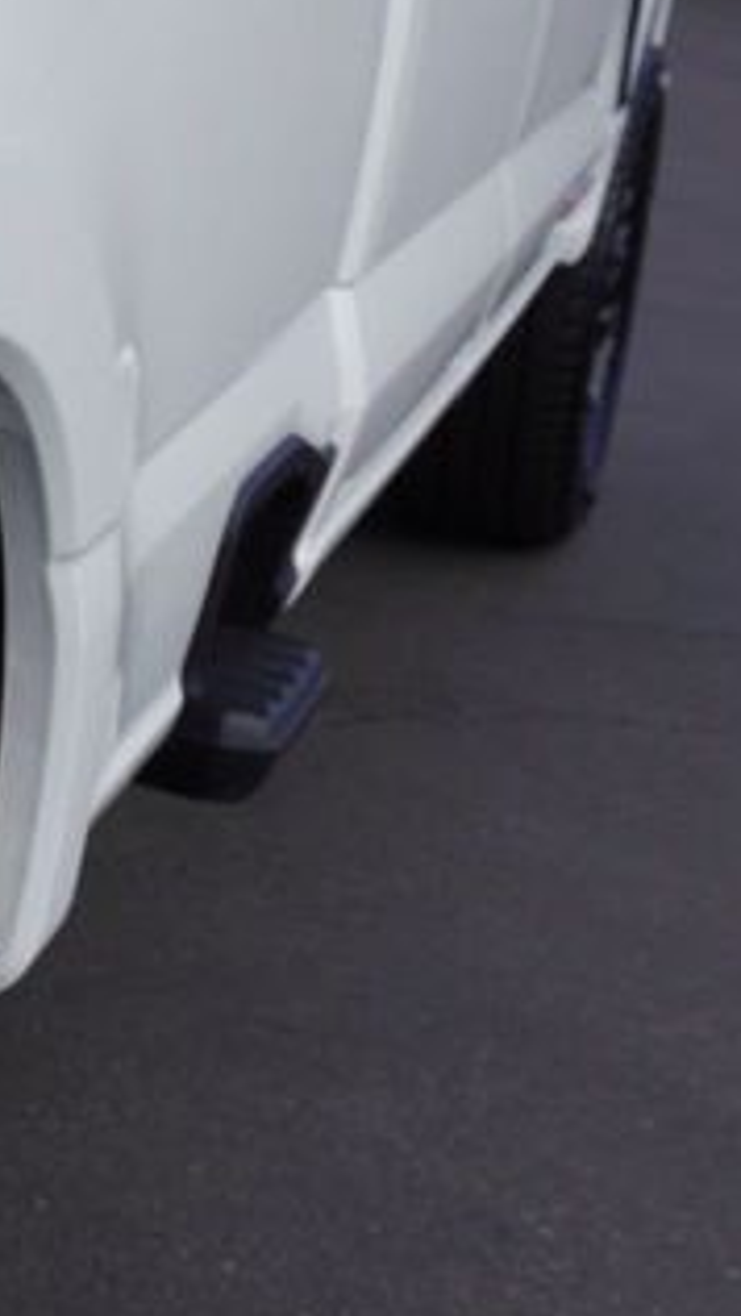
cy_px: 325
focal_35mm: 97
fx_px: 3374
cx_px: -1145
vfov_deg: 21.9
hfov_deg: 10.5
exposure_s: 1/250
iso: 100
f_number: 8
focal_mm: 19
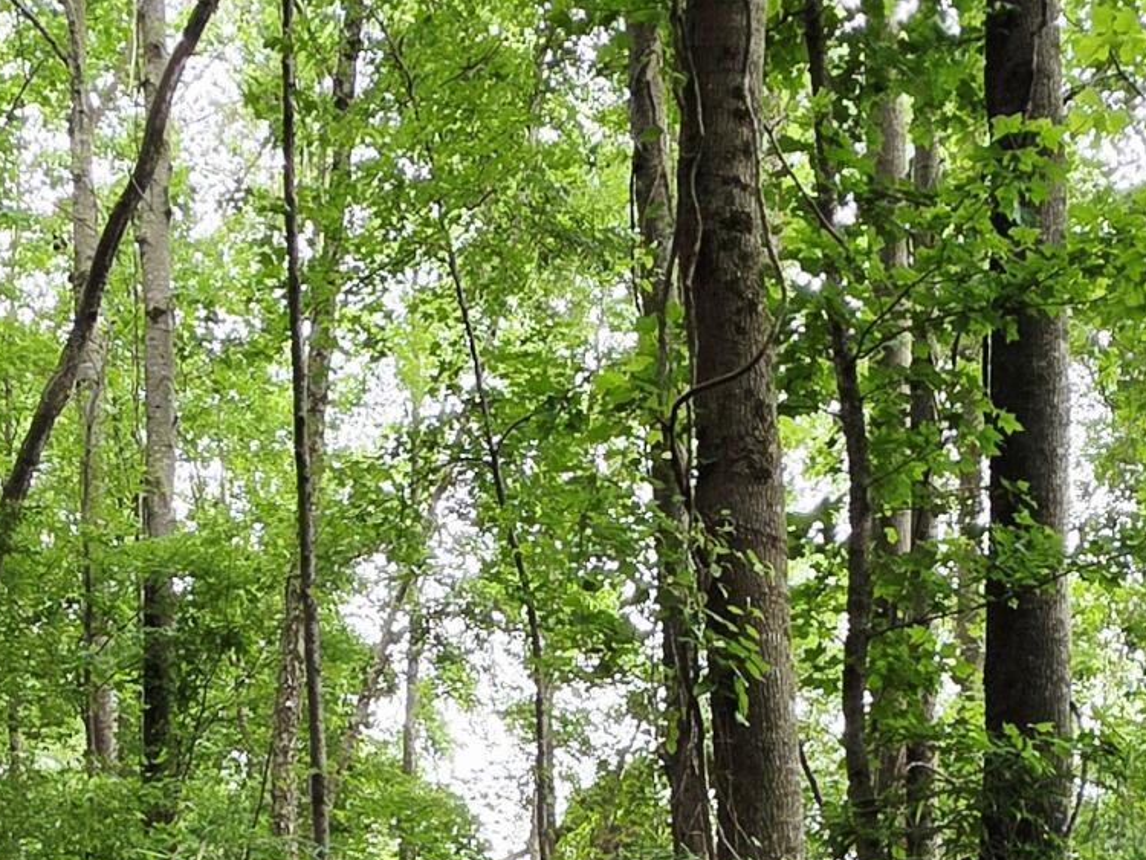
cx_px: 585
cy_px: 1081
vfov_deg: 24.8
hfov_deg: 36.8
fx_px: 1722
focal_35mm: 52
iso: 50
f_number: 1.9
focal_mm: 2.2
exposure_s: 1/120
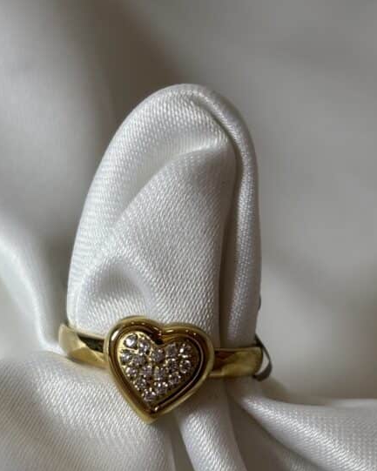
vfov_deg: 19.9
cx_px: 178
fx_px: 1339
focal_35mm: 96
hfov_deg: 16.0
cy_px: 333
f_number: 1.6
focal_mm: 5.96
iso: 32
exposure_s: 1/167
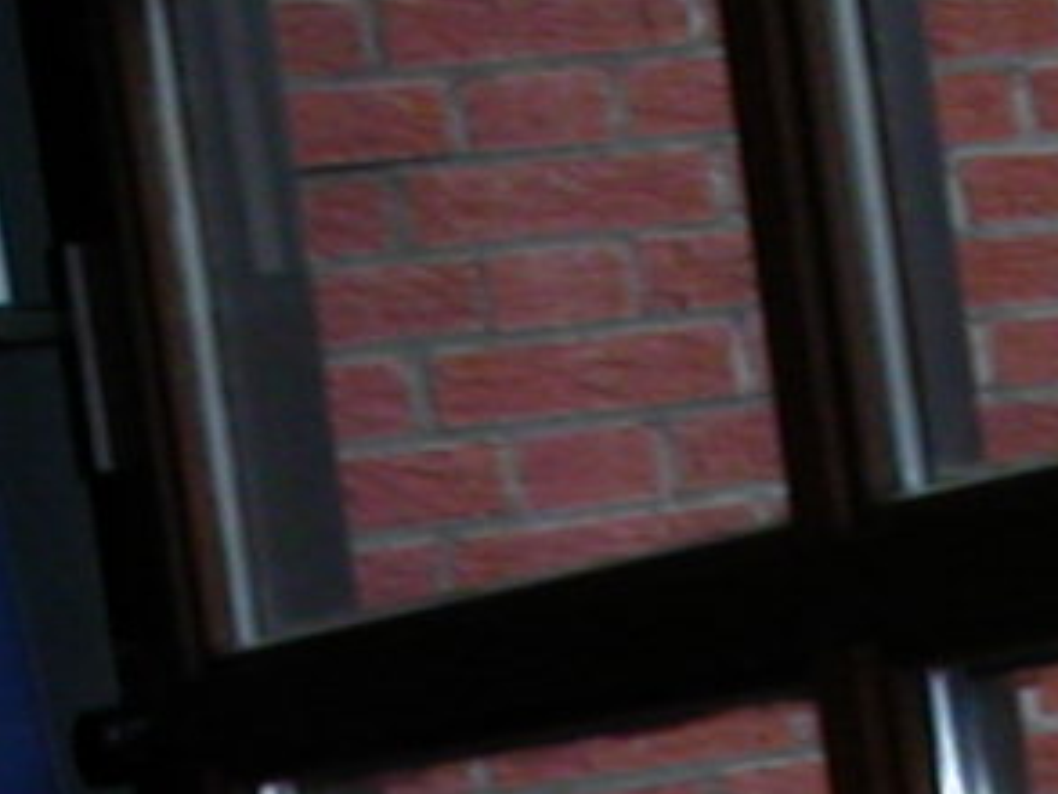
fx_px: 6176
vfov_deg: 6.8
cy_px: 2126
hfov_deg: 9.8
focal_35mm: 202
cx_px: 744
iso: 100
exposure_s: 1/30
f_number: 4.5
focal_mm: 5.6
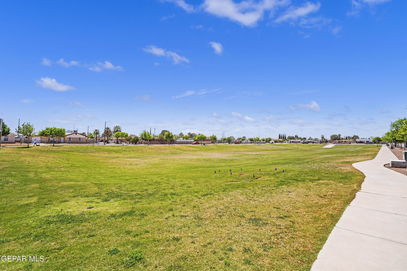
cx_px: 204
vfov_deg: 73.7
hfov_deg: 96.7
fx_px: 181
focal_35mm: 16
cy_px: 136
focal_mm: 16
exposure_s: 1/125
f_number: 8
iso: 100
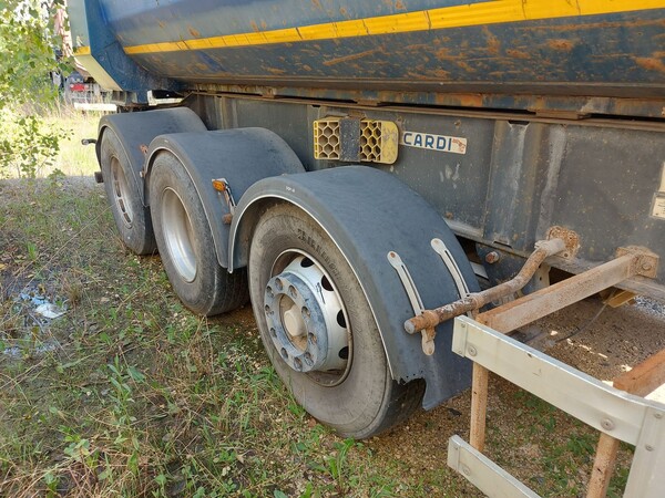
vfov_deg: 56.8
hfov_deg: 71.6
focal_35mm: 24
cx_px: 332
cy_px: 249
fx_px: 461
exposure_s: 1/100
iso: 40
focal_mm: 5.23
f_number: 1.8
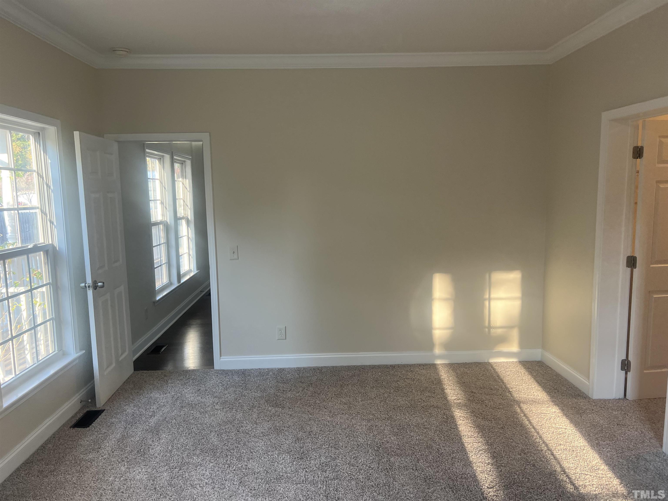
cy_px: 250
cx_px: 334
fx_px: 502
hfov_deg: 67.3
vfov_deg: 53.1
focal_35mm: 26
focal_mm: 5.7
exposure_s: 1/120
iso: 80
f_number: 1.5
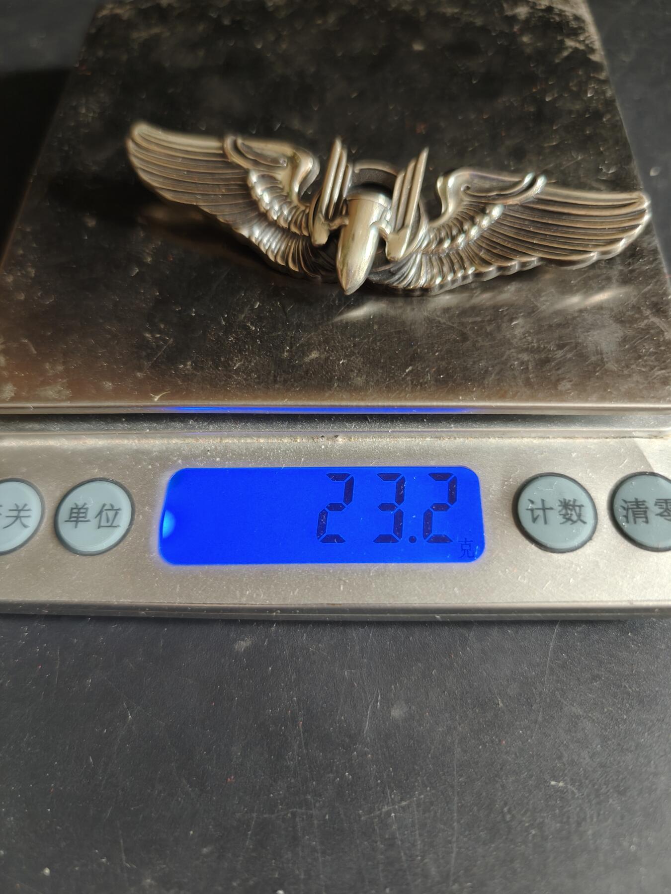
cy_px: 447
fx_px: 594
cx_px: 336
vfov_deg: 73.9
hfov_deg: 58.9
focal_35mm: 23
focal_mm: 6.06
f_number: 1.6
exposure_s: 1/100
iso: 800
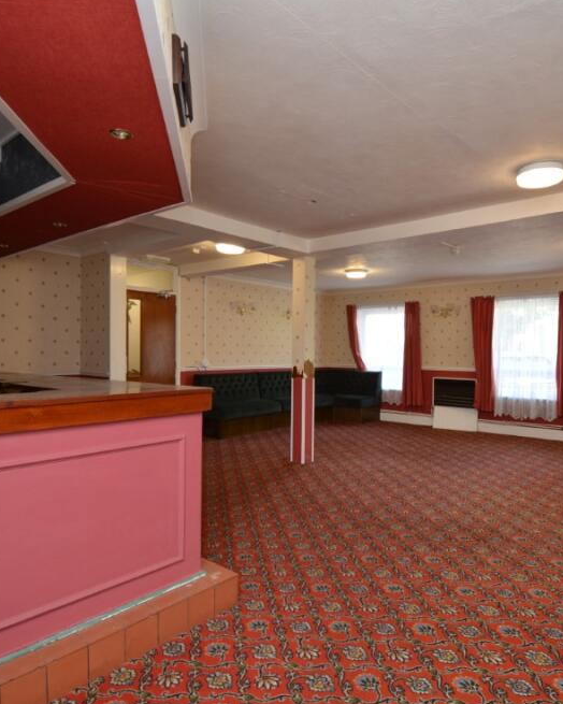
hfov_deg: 63.0
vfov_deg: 75.0
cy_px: 354
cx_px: 311
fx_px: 458
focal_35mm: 22
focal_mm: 10
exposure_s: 1/13
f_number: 5.6
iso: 100
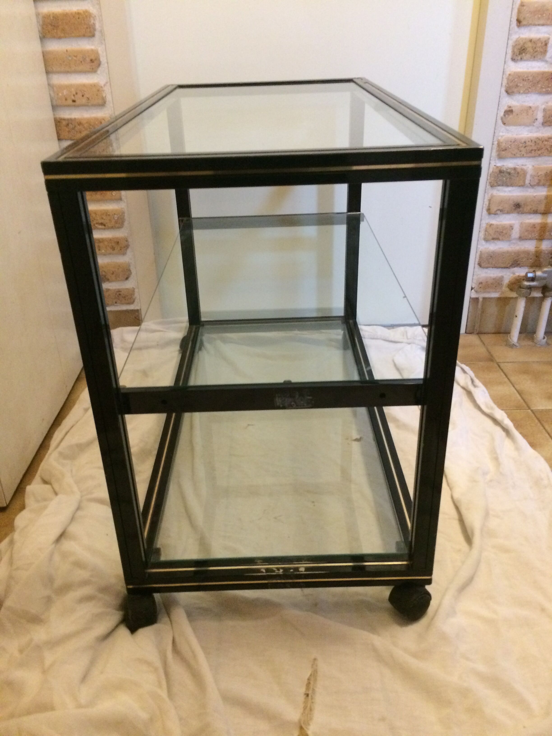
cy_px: 368
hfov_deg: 48.2
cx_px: 276
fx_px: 617
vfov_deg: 61.7
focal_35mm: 29
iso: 400
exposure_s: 1/17
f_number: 2.2
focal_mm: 4.15
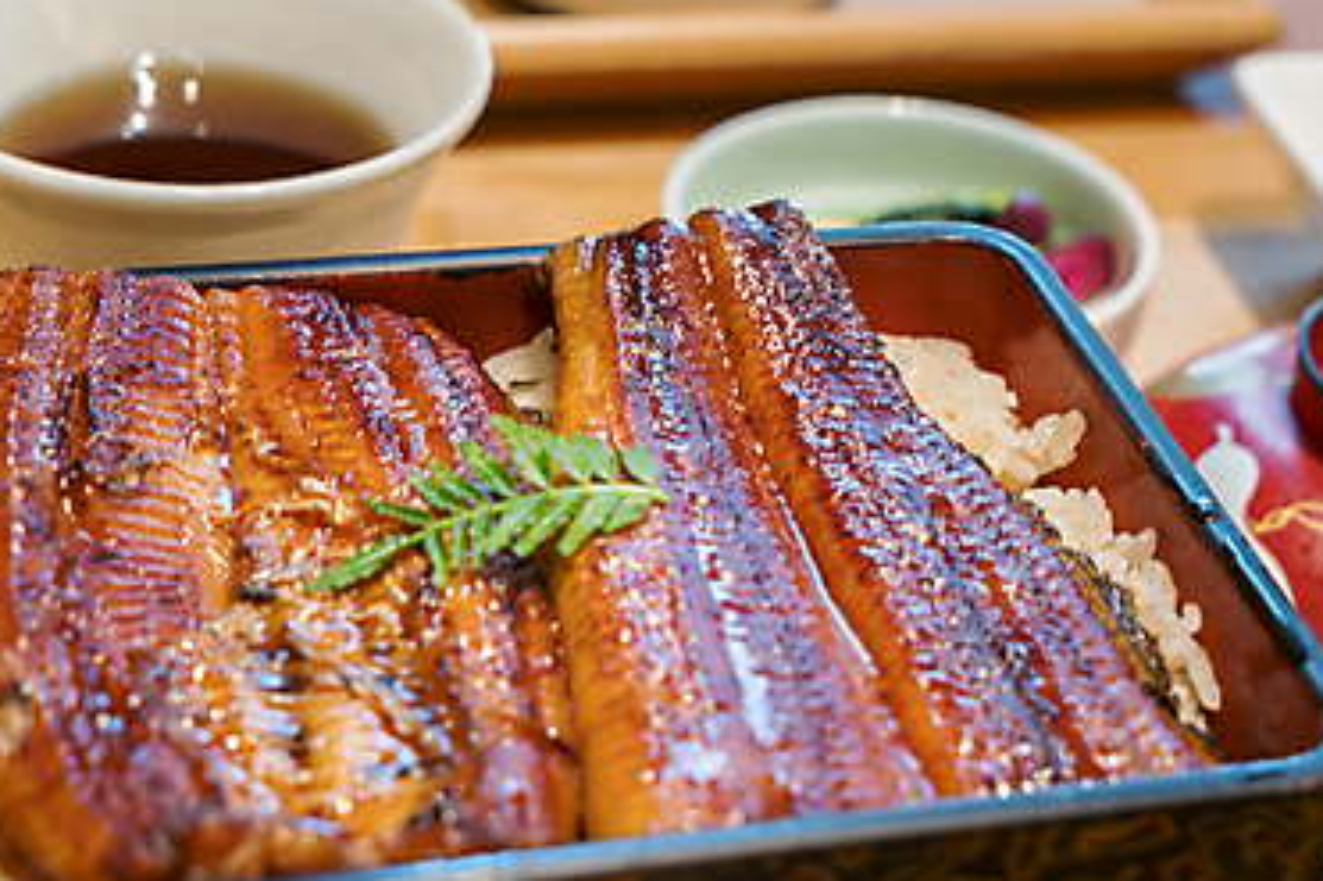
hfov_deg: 29.7
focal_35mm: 68
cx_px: 703
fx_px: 2498
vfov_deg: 19.9
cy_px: 613
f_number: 5.6
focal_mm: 42
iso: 100
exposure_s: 1/2
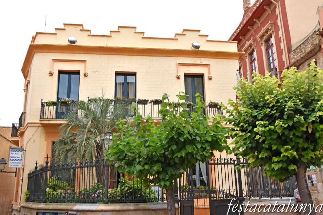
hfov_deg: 55.8
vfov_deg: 38.9
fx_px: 305
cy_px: 107
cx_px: 159
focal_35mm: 34
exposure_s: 1/500
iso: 640
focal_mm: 22
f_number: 11
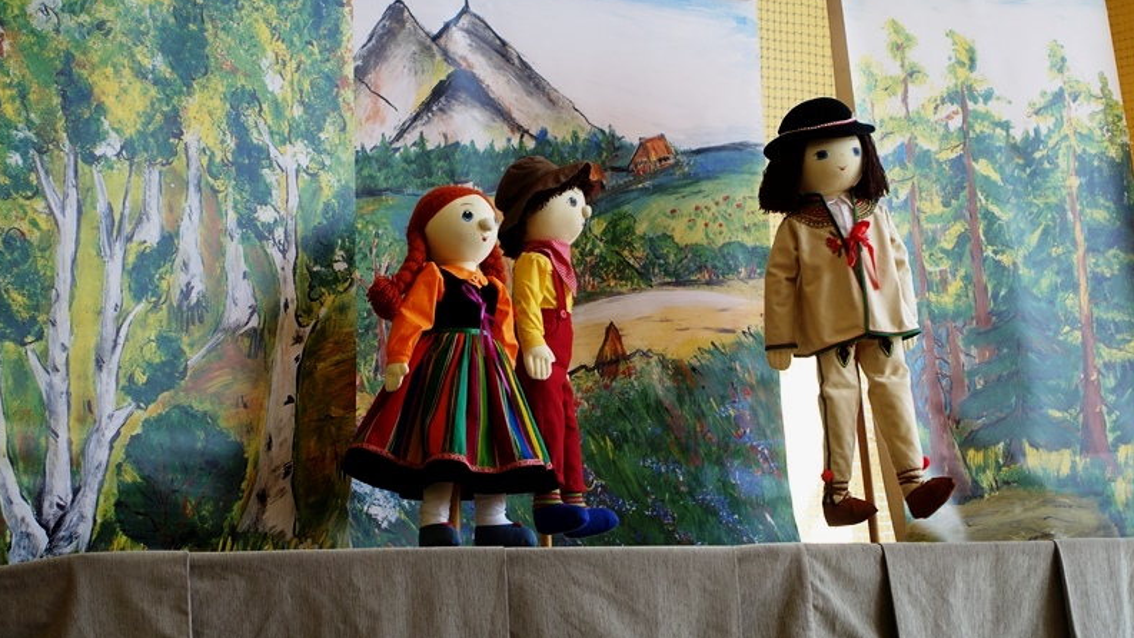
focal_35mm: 74
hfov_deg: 28.6
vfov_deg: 16.3
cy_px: 340
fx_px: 2225
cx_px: 563
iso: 125
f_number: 3.5
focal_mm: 25.7
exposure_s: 1/80
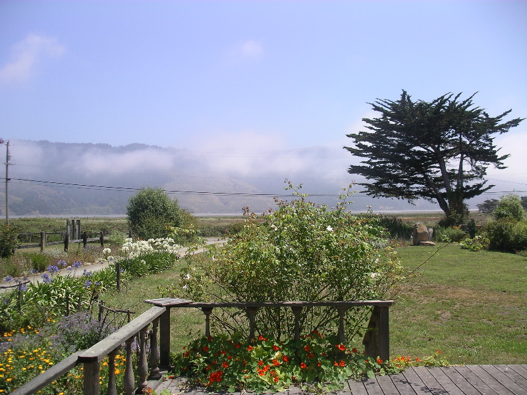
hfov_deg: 50.1
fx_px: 563
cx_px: 264
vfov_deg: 38.7
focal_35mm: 37
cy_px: 198
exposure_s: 1/1475
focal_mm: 7.8
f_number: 2.8
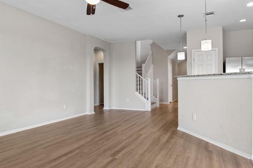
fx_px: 169
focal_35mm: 24
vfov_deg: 53.1
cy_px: 81
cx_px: 127
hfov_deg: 73.8
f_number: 9
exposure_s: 1/3
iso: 250
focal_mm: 16
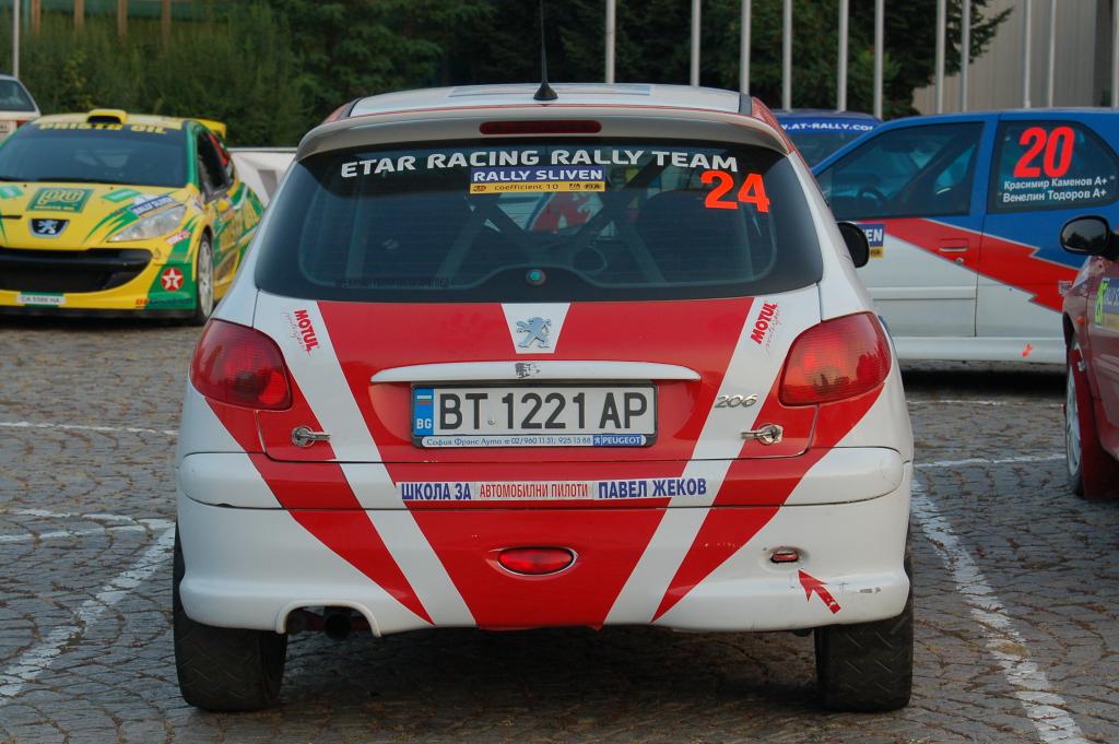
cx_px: 560
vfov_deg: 13.8
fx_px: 3075
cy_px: 372
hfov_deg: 20.6
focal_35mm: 99
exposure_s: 1/80
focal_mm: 66
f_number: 8
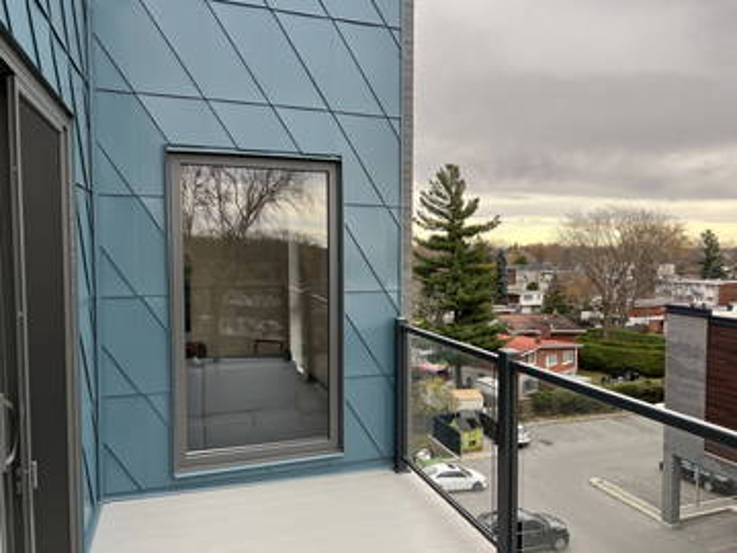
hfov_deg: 67.3
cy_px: 276
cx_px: 368
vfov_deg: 53.1
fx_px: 554
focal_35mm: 26
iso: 50
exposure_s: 1/301
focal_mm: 5.7
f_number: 1.5
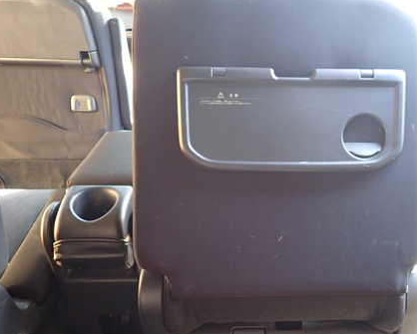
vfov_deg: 42.2
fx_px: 432
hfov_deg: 50.3
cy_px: 190
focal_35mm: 35
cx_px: 287
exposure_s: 1/30
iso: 320
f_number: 2
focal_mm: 4.5
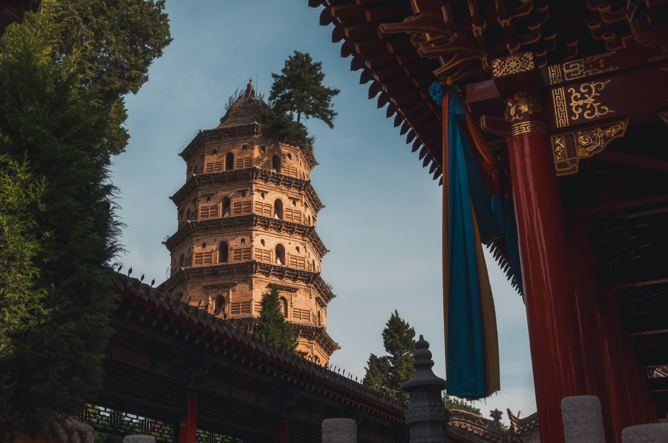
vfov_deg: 31.8
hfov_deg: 46.5
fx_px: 778
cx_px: 334
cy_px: 222
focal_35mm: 42
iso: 320
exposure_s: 1/1600
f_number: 9
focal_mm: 28.2
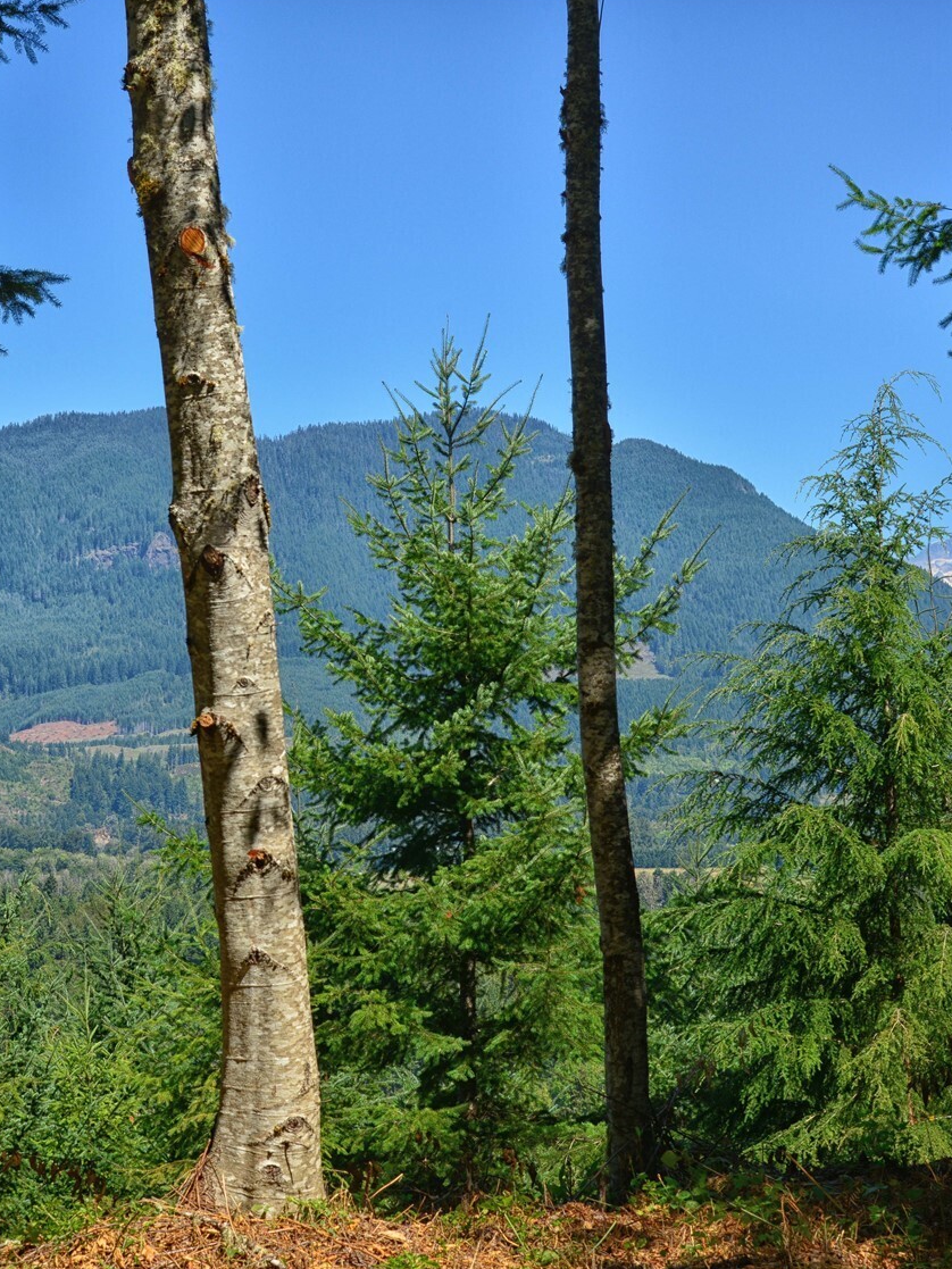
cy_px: 632
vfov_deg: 26.7
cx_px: 391
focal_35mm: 73
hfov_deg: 20.2
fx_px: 2676
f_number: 11
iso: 200
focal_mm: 50
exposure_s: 1/250
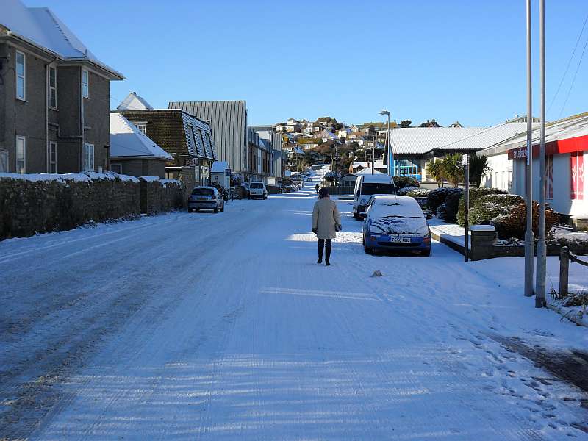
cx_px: 294
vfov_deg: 32.9
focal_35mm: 44
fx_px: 747
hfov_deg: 42.9
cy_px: 220
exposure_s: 1/750
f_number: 4.5
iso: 100
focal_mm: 7.8
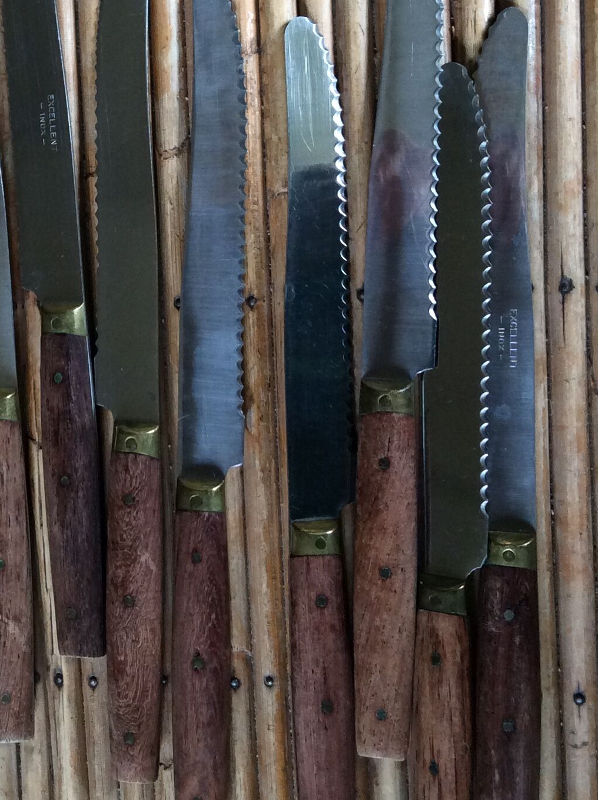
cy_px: 300
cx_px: 107
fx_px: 1409
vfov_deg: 31.6
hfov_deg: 23.6
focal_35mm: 61
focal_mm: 3.3
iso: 80
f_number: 2.4
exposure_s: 1/25
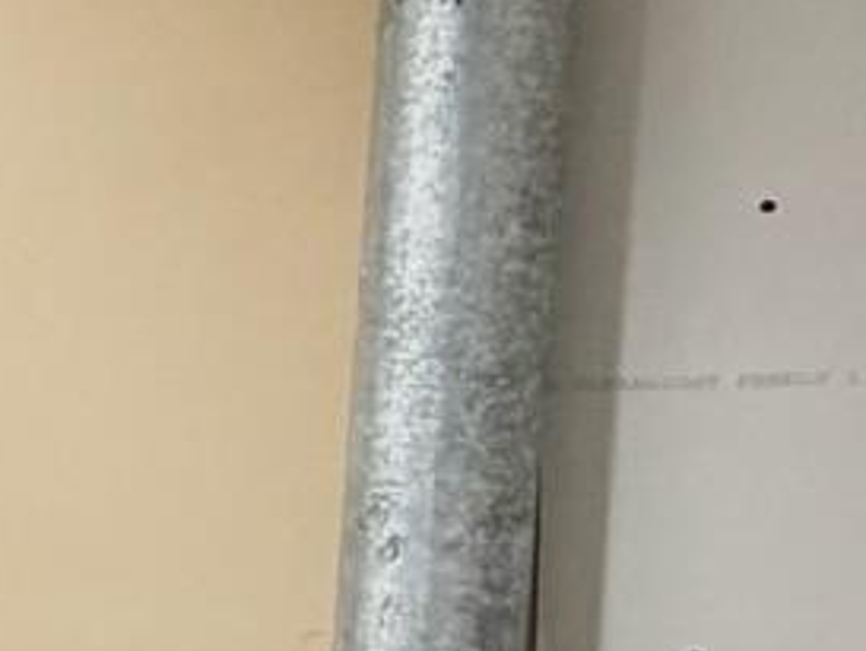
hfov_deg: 12.6
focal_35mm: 105
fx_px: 2628
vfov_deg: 14.0
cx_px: -1418
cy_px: 594
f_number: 2.2
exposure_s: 1/120
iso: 80
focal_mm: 2.22
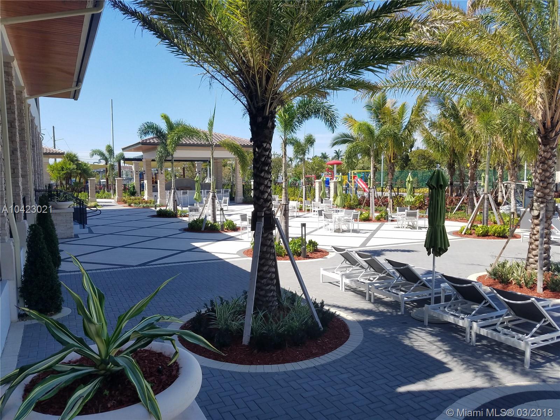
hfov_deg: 67.3
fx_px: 421
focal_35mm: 26
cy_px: 210
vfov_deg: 53.1
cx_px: 280
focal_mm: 4.2
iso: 50
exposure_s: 1/1968
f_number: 1.7
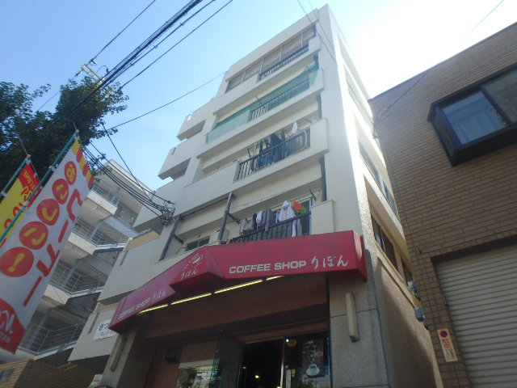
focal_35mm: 21
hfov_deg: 79.0
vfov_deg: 63.4
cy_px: 194
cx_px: 258
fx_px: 314
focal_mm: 3.7
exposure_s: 1/500
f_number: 3.5
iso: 125
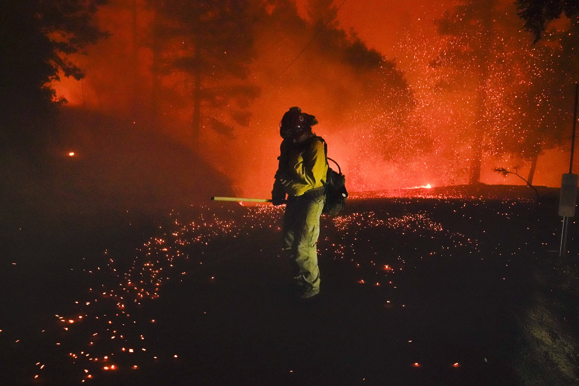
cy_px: 193
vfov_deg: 42.3
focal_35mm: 31
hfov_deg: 60.3
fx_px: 499
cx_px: 290
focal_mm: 31
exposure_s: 1/160
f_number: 3.5
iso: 20000
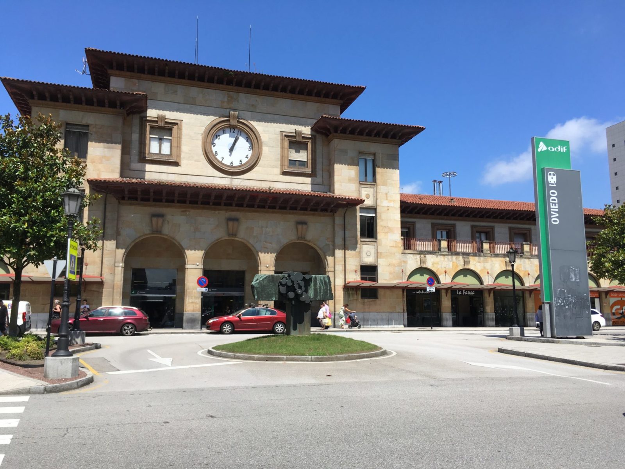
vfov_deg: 48.2
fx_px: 524
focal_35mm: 29
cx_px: 312
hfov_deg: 61.7
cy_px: 234
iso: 25
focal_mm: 4.15
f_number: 2.2
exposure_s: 1/1425
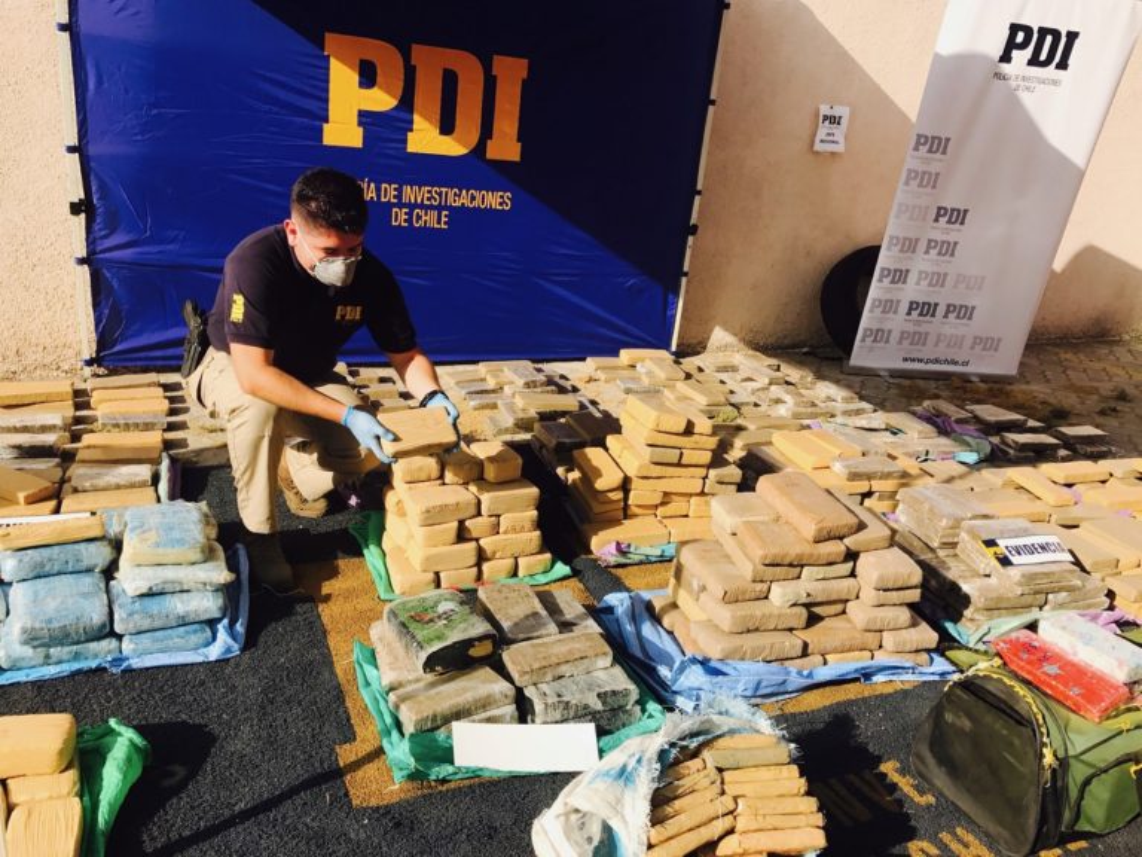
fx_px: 924
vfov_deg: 49.7
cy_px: 428
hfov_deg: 63.4
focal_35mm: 28
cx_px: 571
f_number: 1.8
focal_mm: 3.99
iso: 20
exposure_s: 1/1681
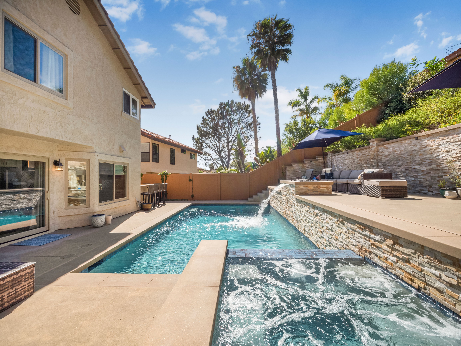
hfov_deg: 102.1
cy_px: 173
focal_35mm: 14
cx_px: 230
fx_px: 186
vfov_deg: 85.7
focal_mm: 7
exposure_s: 1/320
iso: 200
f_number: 8
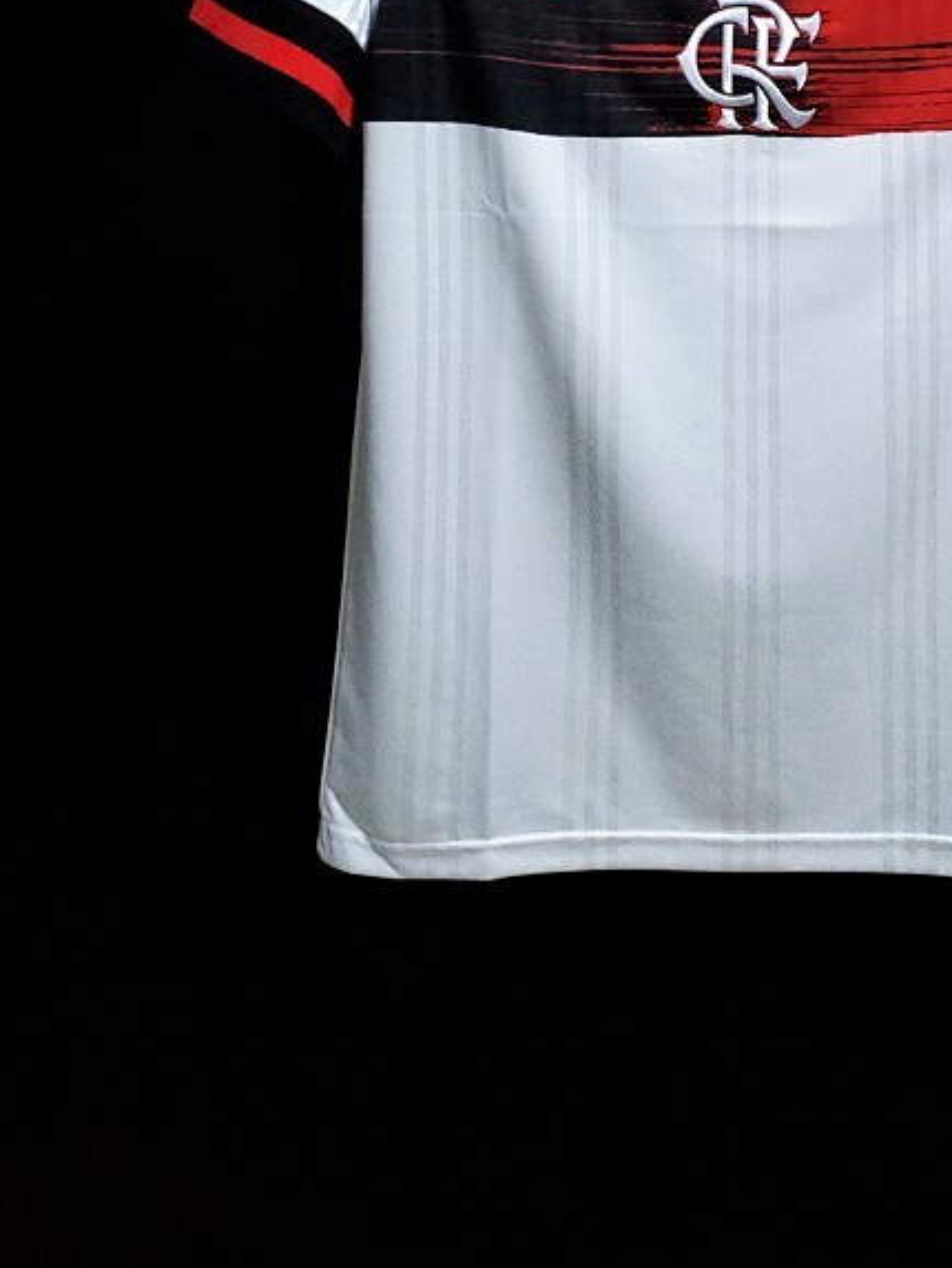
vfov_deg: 36.1
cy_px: 89
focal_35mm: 49
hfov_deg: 29.0
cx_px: 770
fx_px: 1796
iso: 640
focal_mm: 4.3
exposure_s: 1/45
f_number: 1.5
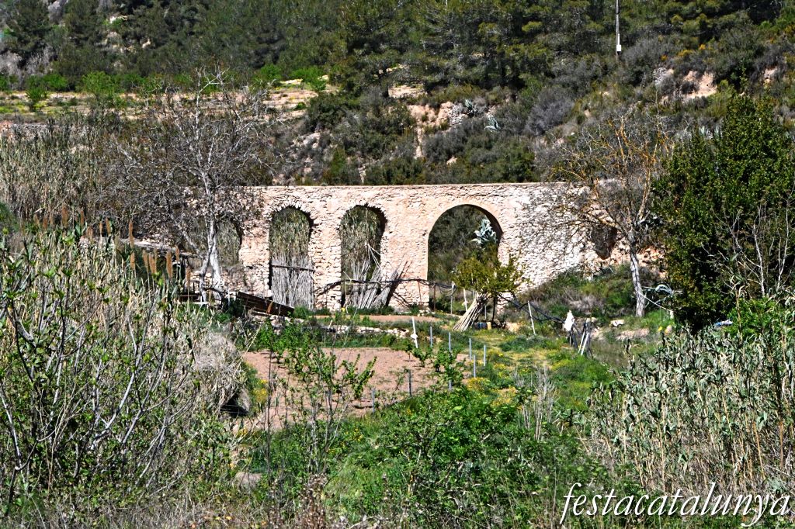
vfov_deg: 10.2
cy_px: 264
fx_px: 2980
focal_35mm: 135
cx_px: 398
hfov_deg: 15.2
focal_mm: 90
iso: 6400
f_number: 22
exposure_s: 1/2000
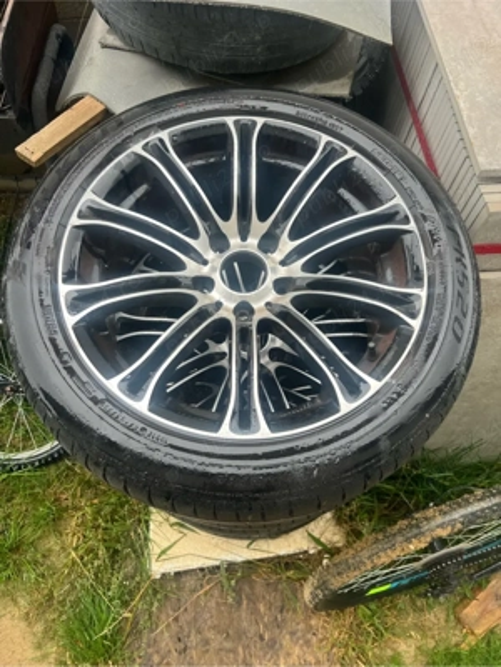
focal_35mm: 26
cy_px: 334
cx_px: 250
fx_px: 502
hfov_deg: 53.1
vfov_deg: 67.3
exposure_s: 1/121
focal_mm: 5.7
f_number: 1.5
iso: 100
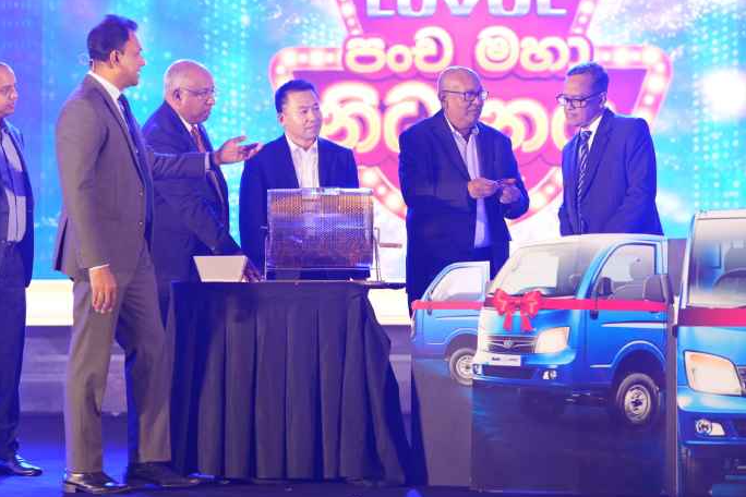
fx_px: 2176
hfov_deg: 19.5
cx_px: 335
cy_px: 215
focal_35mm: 105
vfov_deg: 13.0
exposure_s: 1/250
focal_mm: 85
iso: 1250
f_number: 2
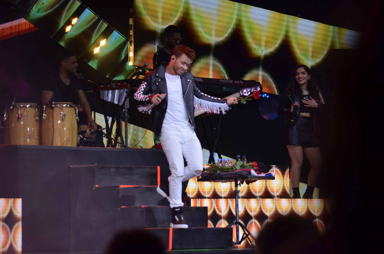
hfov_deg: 8.6
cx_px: 192
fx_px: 2554
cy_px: 127
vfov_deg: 5.7
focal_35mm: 240
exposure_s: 1/125
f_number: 5.3
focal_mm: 160
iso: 800
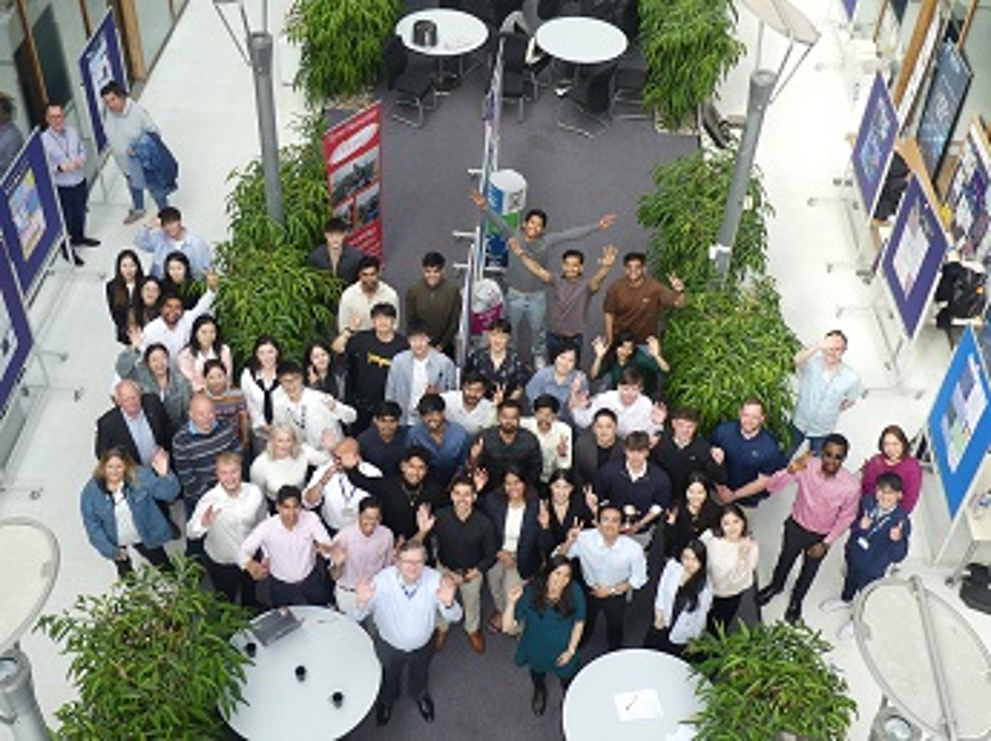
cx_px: 496
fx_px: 1173
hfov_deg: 45.8
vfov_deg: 35.1
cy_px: 370
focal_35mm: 41
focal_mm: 7.4
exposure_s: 1/160
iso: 100
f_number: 2.8
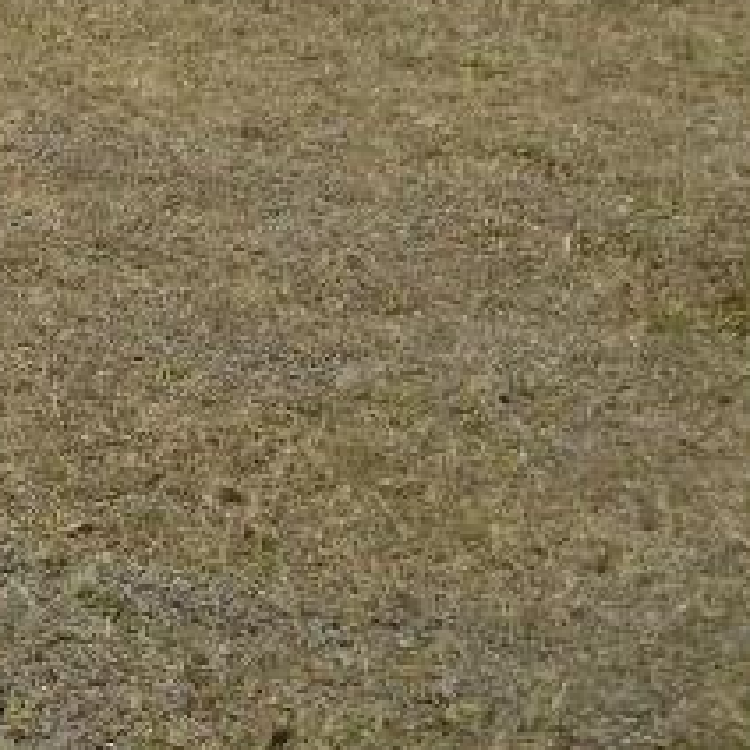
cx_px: -899
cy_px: -279
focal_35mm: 128
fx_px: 3138
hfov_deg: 11.7
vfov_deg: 13.1
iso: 160
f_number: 7
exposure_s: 1/1337
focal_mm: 5.4
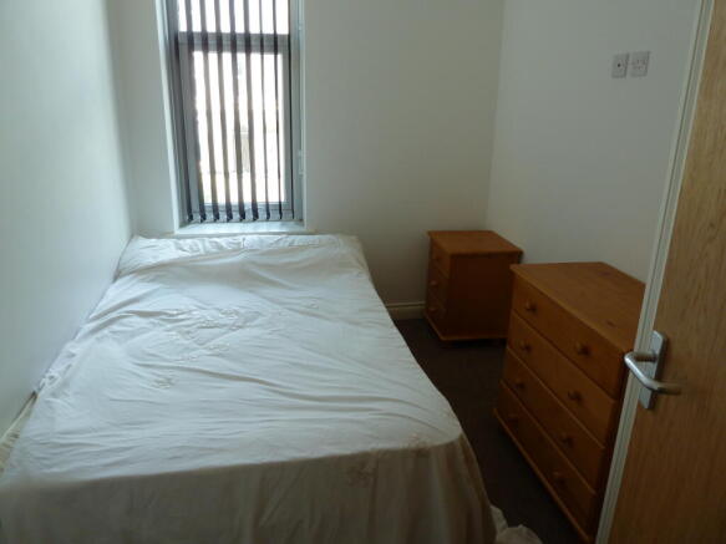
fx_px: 524
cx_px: 363
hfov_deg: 69.4
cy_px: 272
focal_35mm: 25
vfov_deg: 54.9
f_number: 3.3
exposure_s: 1/30
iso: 125
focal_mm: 4.1
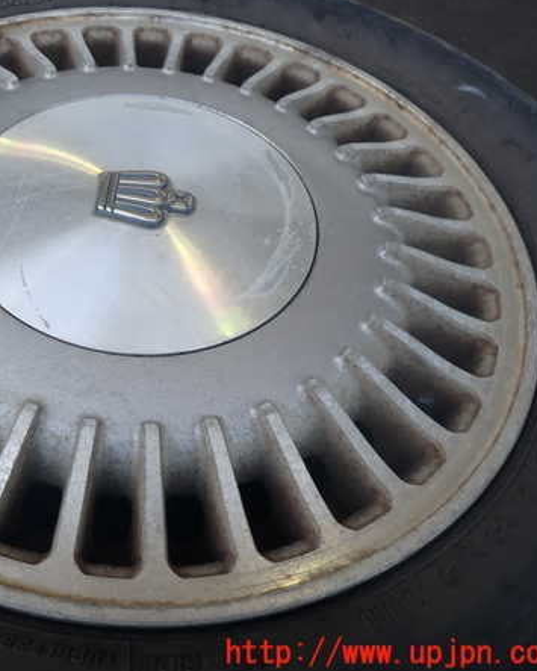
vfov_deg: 54.2
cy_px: 332
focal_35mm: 33
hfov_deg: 42.7
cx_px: 113
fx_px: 656
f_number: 2.8
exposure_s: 1/125
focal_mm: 4.5
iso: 100
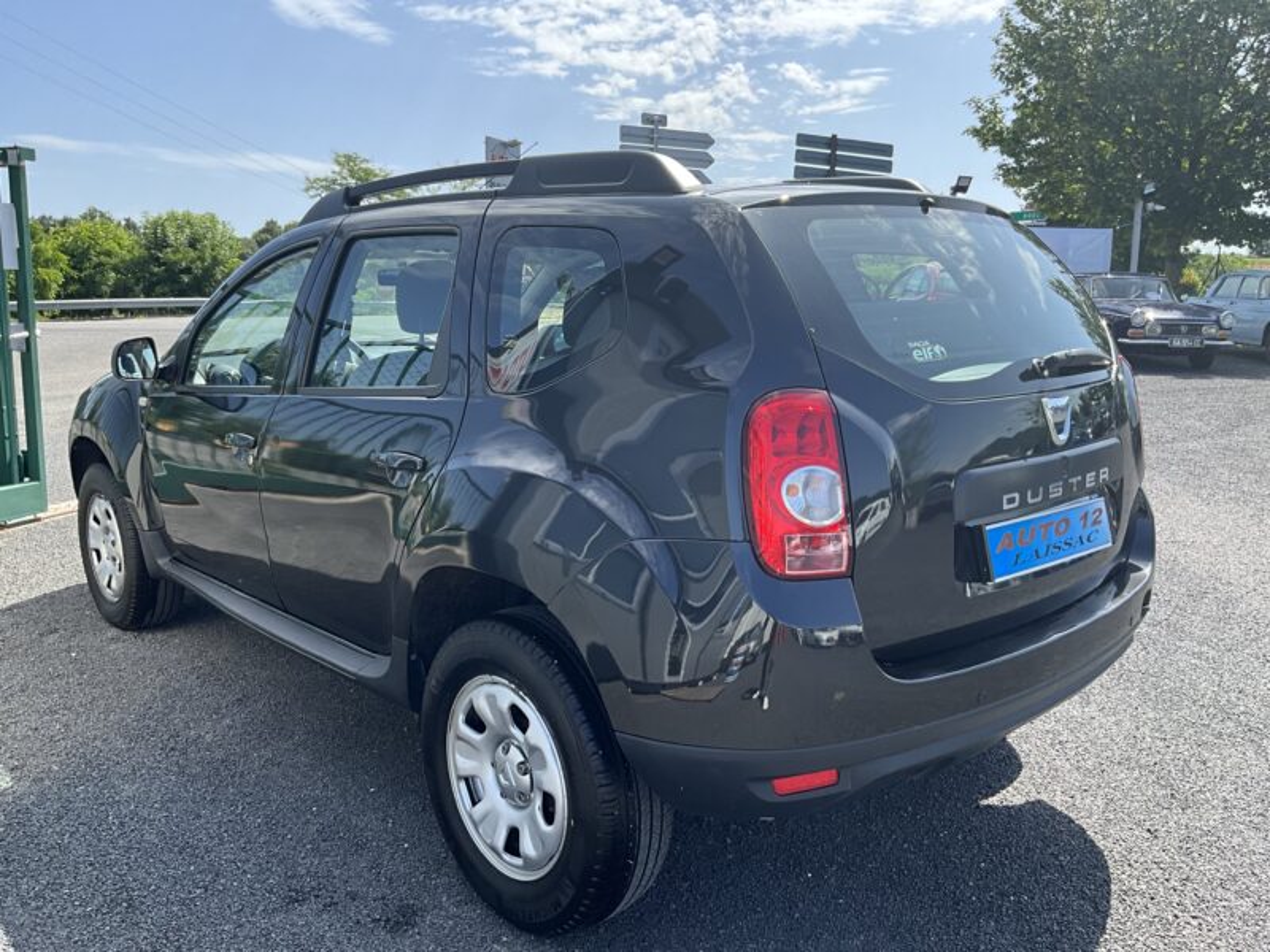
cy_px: 476
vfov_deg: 48.2
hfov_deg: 61.7
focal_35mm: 29
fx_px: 1064
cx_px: 635
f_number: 1.8
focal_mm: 3
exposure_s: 1/635
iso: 25
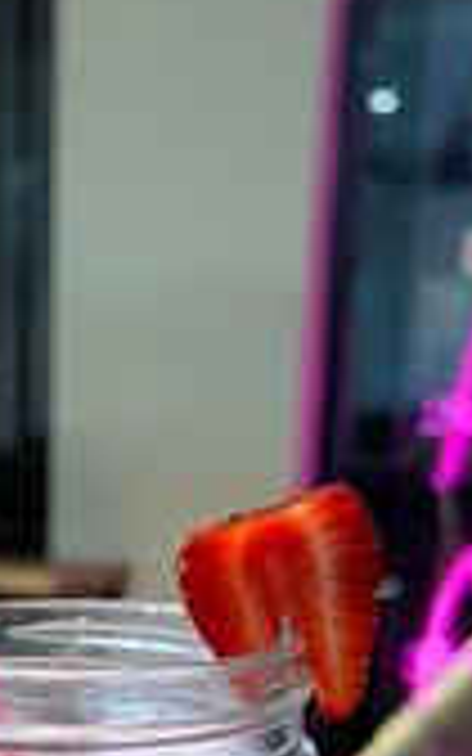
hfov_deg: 18.2
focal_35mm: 70
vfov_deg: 27.4
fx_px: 1441
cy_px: 783
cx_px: 13
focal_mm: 5.1
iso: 125
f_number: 1.6
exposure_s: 1/50
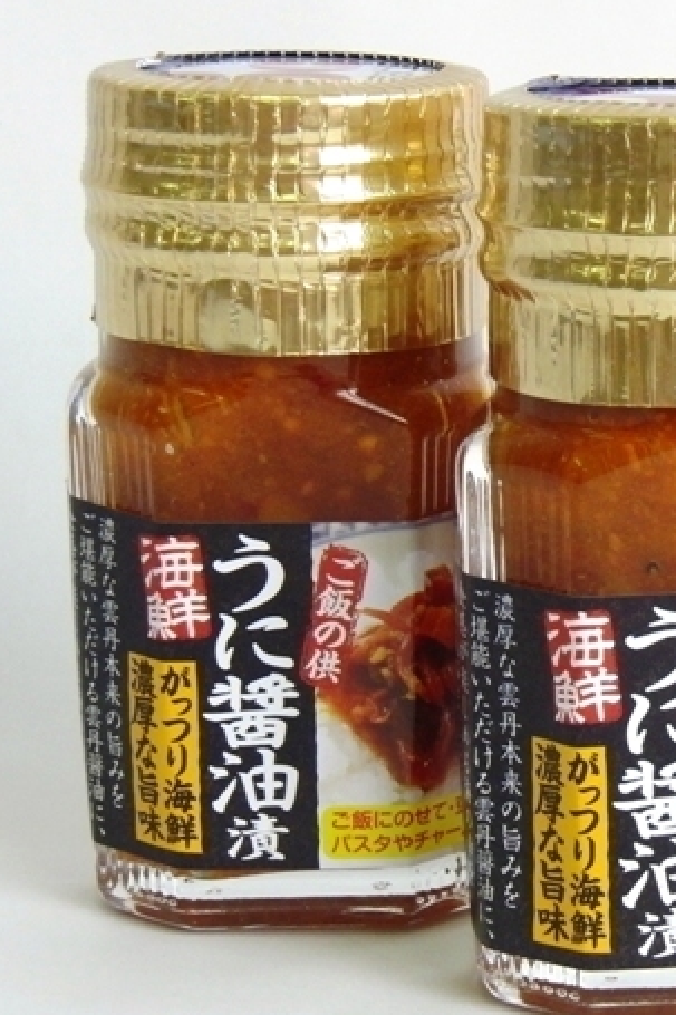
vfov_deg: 17.5
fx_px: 3298
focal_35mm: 117
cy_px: 531
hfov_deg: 11.6
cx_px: 687
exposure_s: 1/30
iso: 400
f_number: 10.5
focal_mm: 13.6
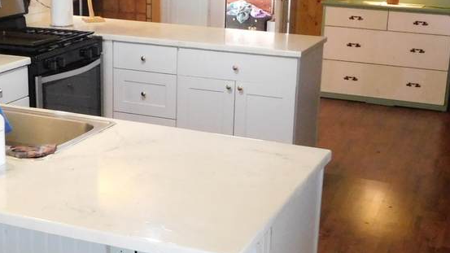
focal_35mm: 63
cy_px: 113
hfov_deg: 33.3
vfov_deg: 19.1
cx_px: 191
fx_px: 752
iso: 800
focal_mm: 4.5
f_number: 3.1
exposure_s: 1/30
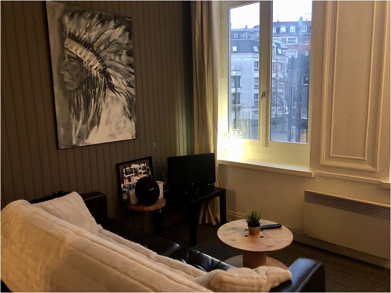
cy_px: 146
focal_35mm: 28
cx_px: 196
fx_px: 316
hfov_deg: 63.4
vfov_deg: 49.7
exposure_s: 1/14
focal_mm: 3.99
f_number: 1.8
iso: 100
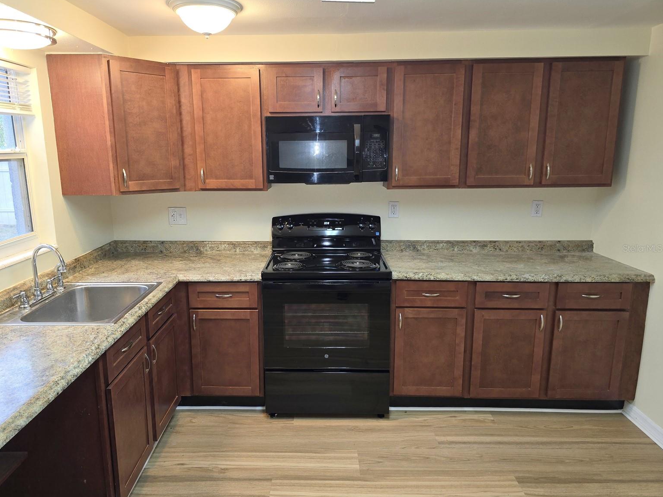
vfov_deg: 56.8
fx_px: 460
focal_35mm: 24
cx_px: 318
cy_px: 248
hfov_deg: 71.6
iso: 125
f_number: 1.7
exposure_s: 1/60
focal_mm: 6.3
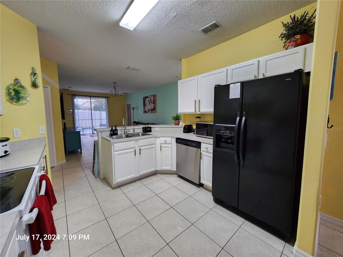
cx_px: 172
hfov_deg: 106.2
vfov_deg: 89.9
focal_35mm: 13
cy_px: 128
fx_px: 129
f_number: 2.2
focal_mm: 1.74
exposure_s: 1/60
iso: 200
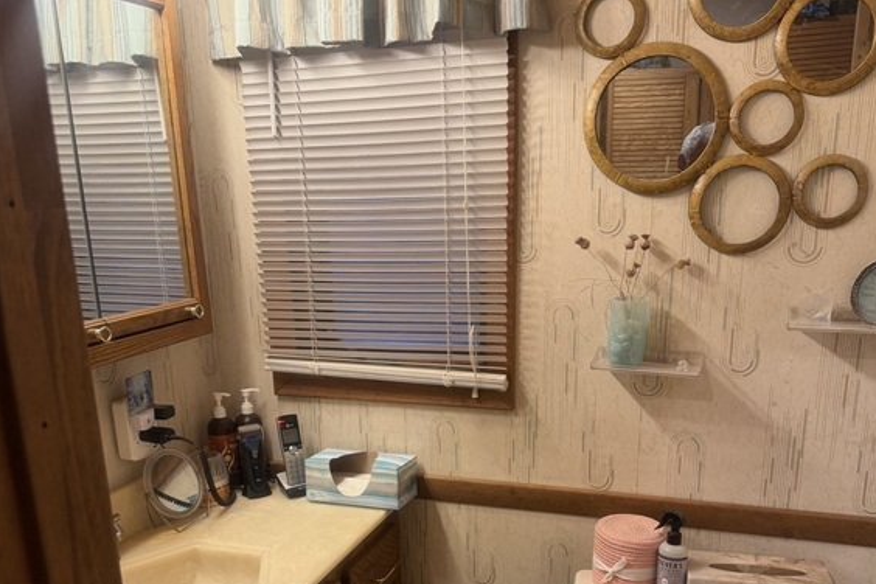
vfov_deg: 37.8
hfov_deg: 55.8
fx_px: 827
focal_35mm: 34
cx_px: 444
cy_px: 446
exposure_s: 1/60
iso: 125
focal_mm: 6.76
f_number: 1.78
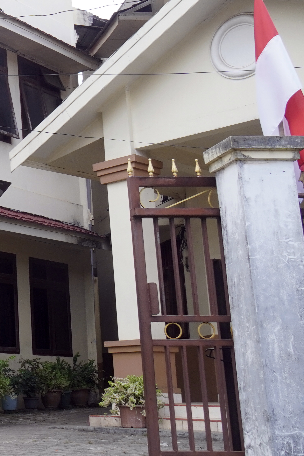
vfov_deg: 30.7
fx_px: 823
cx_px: -224
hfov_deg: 17.5
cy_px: 146
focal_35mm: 65
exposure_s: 1/160
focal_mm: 16
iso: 320
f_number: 7.1
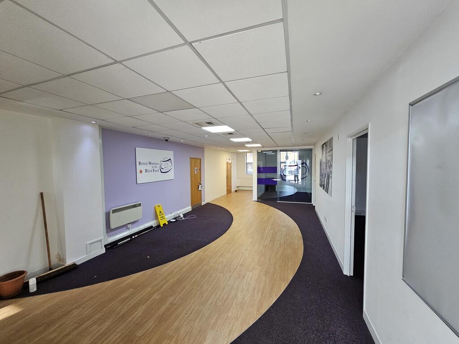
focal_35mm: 13
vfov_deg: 89.9
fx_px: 172
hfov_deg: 106.2
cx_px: 230
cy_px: 172
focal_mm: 2.2
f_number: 2.2
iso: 250
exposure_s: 1/100
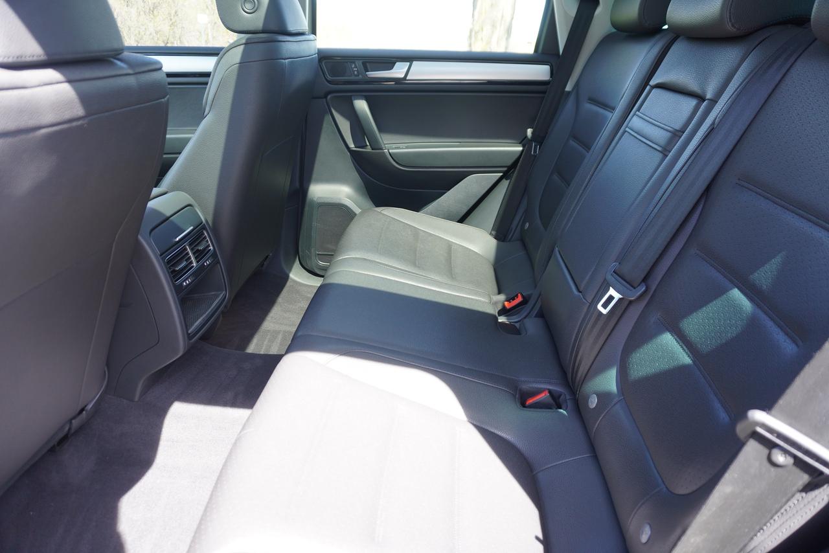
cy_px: 276
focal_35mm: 24
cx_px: 414
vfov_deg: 53.2
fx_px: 553
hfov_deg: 73.7
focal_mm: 16
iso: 200
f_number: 4
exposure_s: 1/60
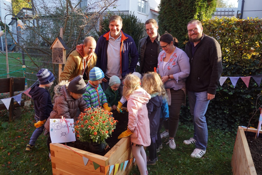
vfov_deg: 47.9
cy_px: 88
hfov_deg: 67.4
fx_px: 196
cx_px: 131
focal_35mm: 27
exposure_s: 1/200
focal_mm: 18
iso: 400
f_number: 6.3
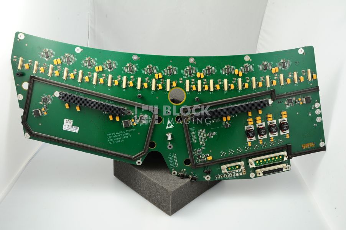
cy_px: 115
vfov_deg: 37.8
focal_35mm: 35
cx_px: 173
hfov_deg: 54.5
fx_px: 336
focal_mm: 35
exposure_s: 1/125
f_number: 14
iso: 800
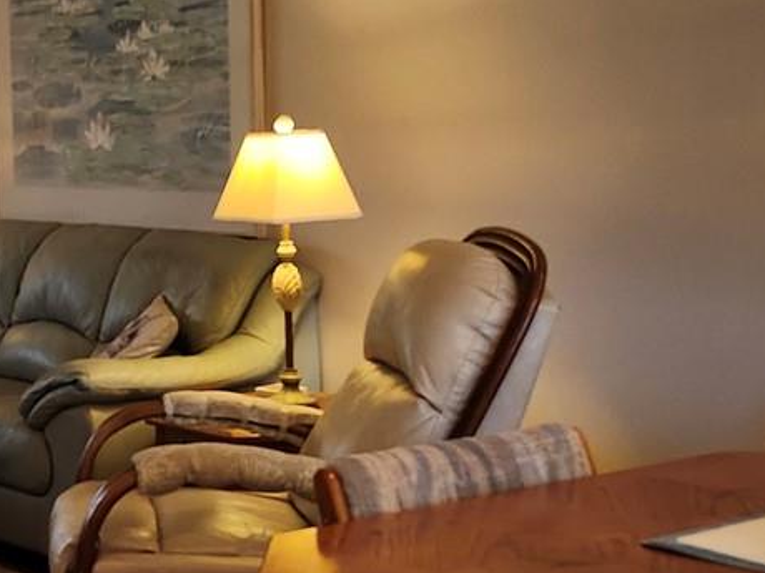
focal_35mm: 80
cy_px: 246
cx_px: 18
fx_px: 1768
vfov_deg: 18.4
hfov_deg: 23.5
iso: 320
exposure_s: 1/120
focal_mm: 5.54
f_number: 1.8
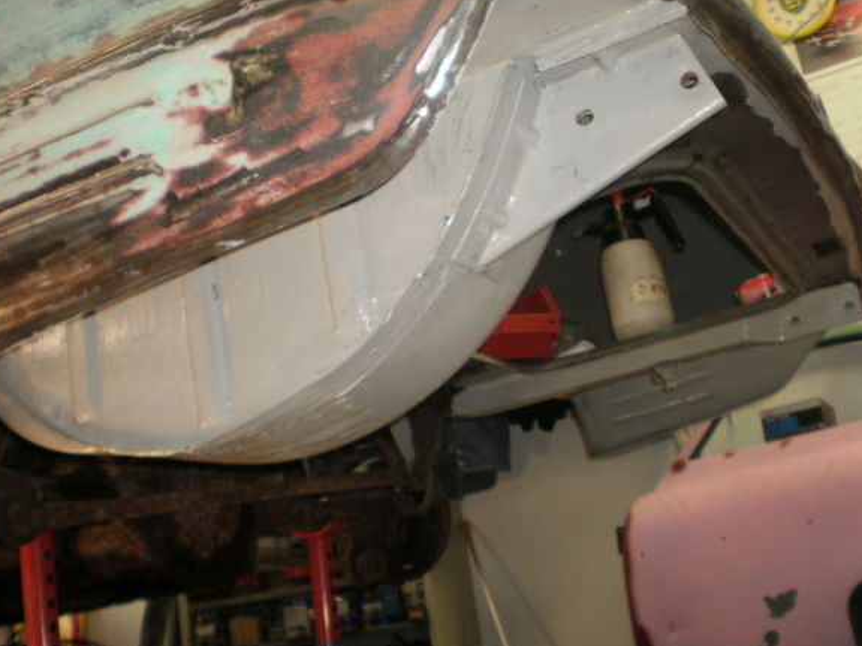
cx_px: 438
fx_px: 996
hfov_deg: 46.8
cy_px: 345
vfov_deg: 35.9
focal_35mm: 40
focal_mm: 6.3
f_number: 3.1
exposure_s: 1/30
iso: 125
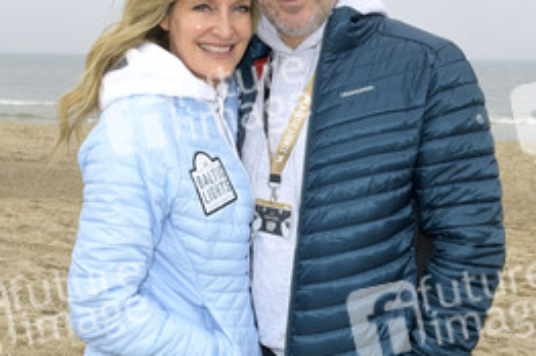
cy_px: 209
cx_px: 266
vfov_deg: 24.5
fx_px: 818
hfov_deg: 36.3
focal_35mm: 55
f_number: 9
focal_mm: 36
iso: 640
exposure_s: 1/250
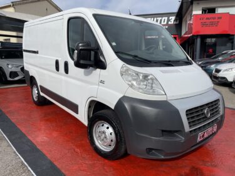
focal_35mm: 26
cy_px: 88
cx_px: 118
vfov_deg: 53.0
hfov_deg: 67.3
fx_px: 176
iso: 32
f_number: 1.6
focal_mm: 4.2
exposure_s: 1/5051
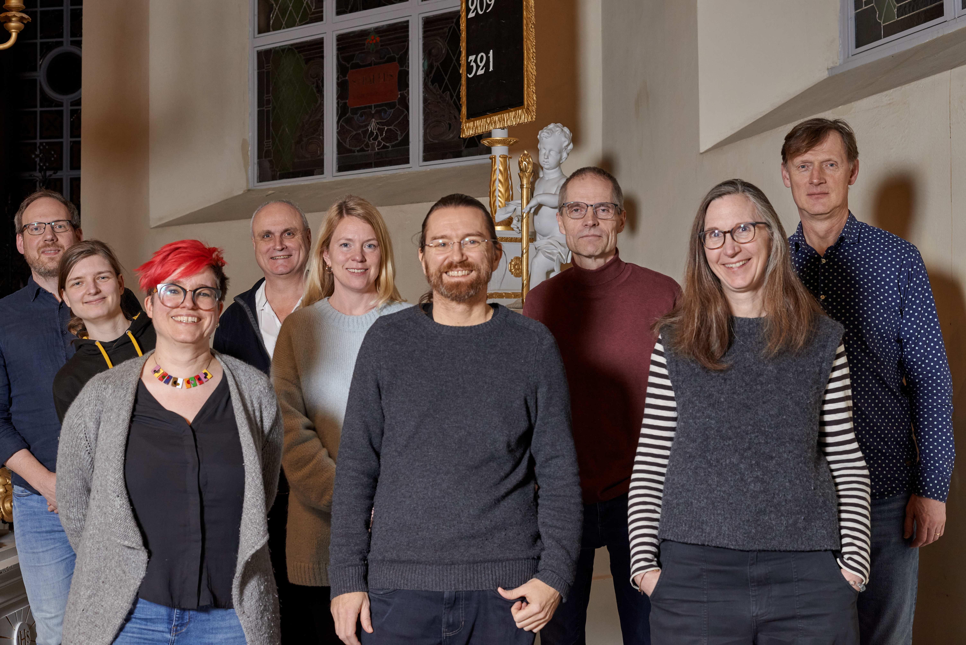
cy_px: 322
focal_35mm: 50
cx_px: 483
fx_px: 1342
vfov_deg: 27.0
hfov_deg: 39.6
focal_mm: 50
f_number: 8
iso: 800
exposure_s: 1/125
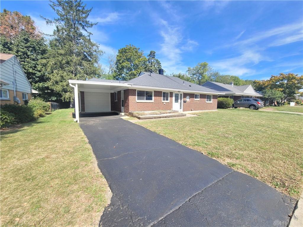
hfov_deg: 106.2
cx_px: 152
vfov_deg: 89.9
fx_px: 114
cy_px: 114
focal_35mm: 13
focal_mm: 2.2
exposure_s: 1/754
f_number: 2.2
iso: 64
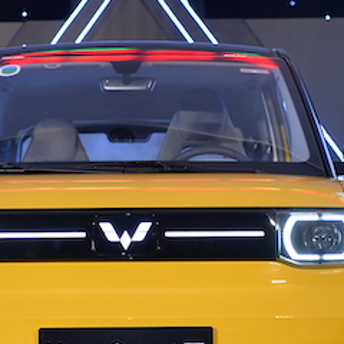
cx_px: 115
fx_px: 1833
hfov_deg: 10.7
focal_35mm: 163
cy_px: 173
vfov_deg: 10.7
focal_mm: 46
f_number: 2.8
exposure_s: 1/180
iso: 200
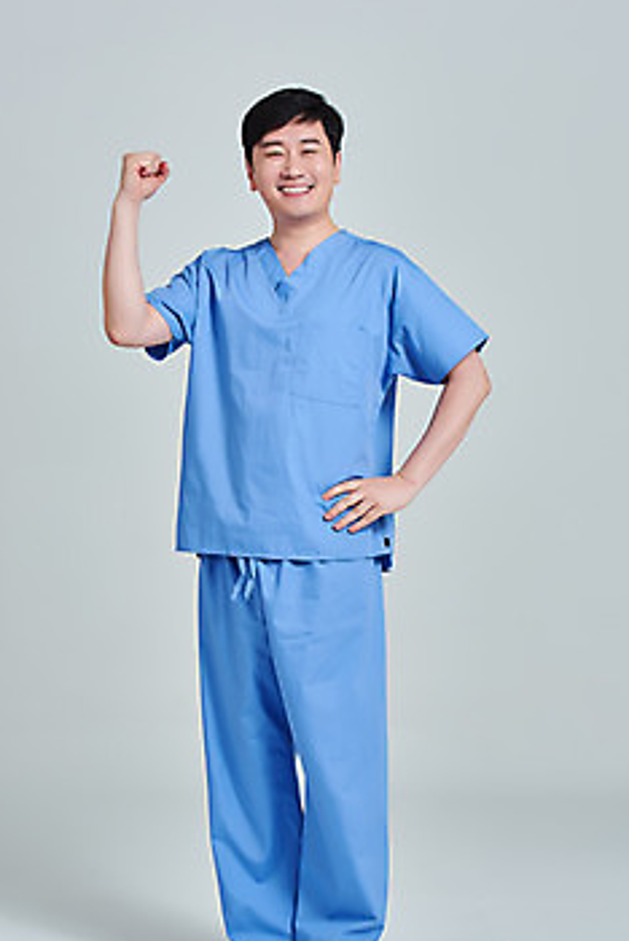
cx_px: 292
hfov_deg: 17.1
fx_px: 2092
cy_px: 503
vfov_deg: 25.3
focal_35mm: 80
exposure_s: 1/125
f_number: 14
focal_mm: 70
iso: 100
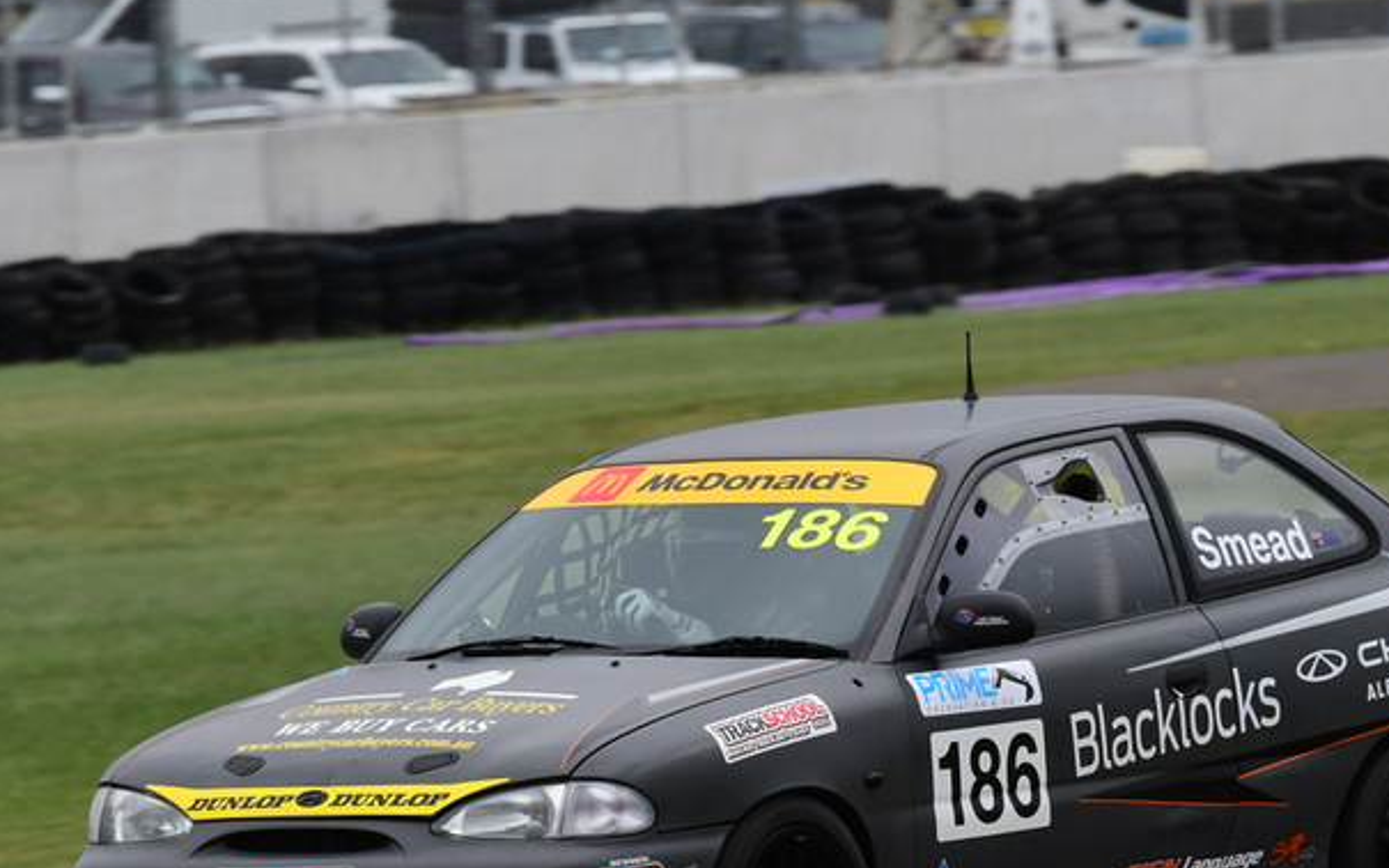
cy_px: 583
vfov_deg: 1.6
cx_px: 689
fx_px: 30622
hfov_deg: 2.6
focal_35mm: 809
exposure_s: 1/640
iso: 640
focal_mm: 400
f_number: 13
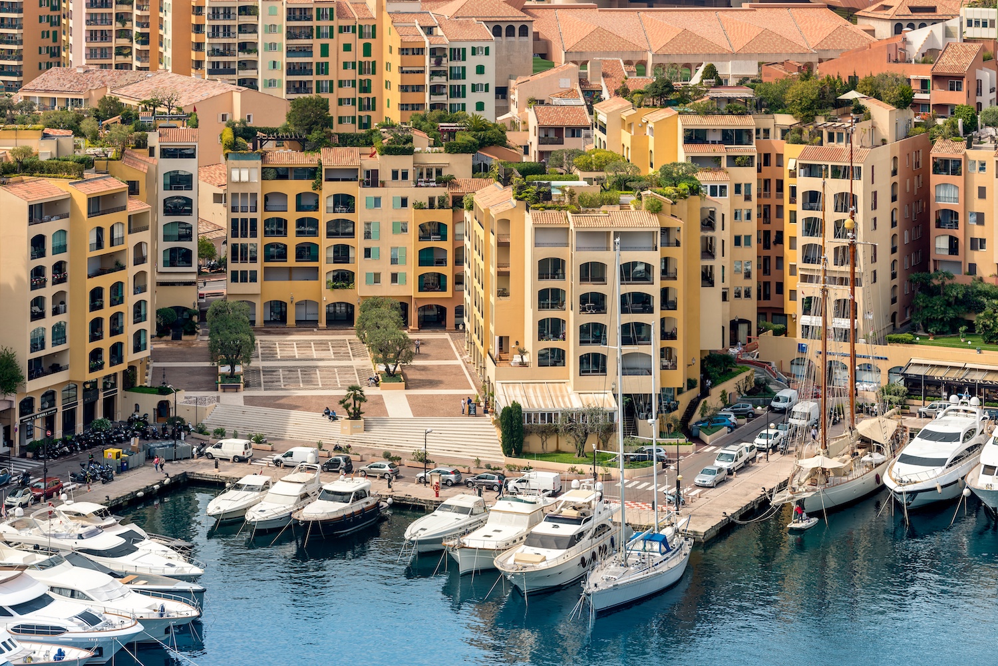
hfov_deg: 20.8
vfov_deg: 14.0
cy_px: 333
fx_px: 2717
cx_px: 499
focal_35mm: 98
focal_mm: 98
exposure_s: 1/200
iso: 100
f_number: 8
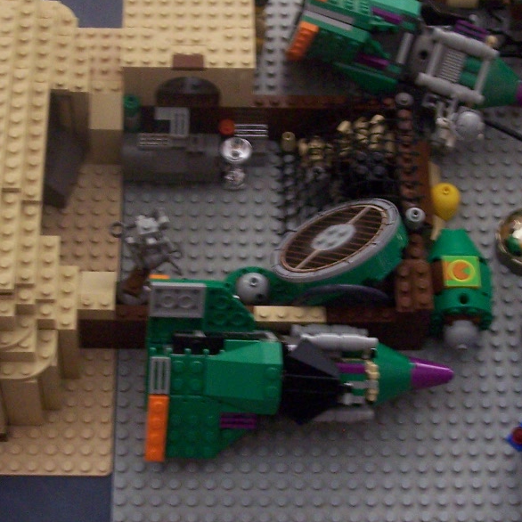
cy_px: 196
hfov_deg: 19.7
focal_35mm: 88
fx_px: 1501
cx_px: 224
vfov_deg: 19.7
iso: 200
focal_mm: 8
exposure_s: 1/8
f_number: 3.4
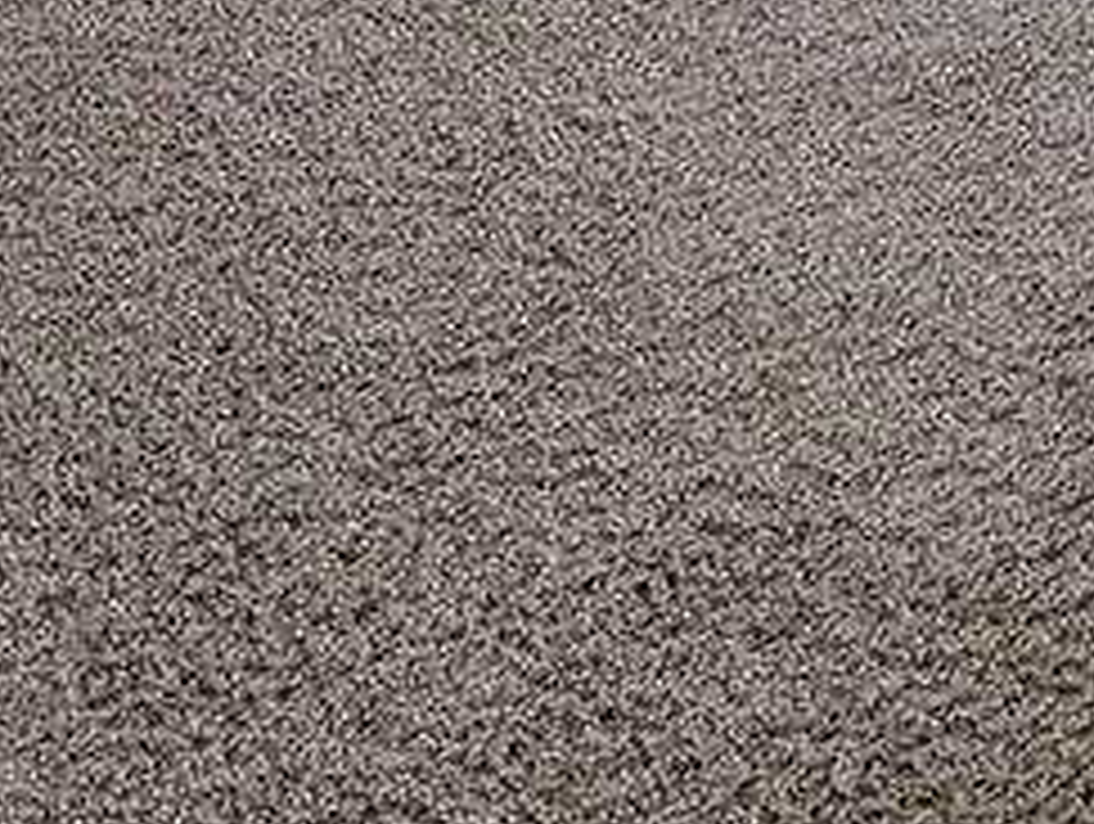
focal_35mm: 92
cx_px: 2044
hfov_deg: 17.0
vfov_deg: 12.1
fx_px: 2912
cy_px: -1288
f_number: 2.2
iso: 200
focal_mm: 2.22
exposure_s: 1/60
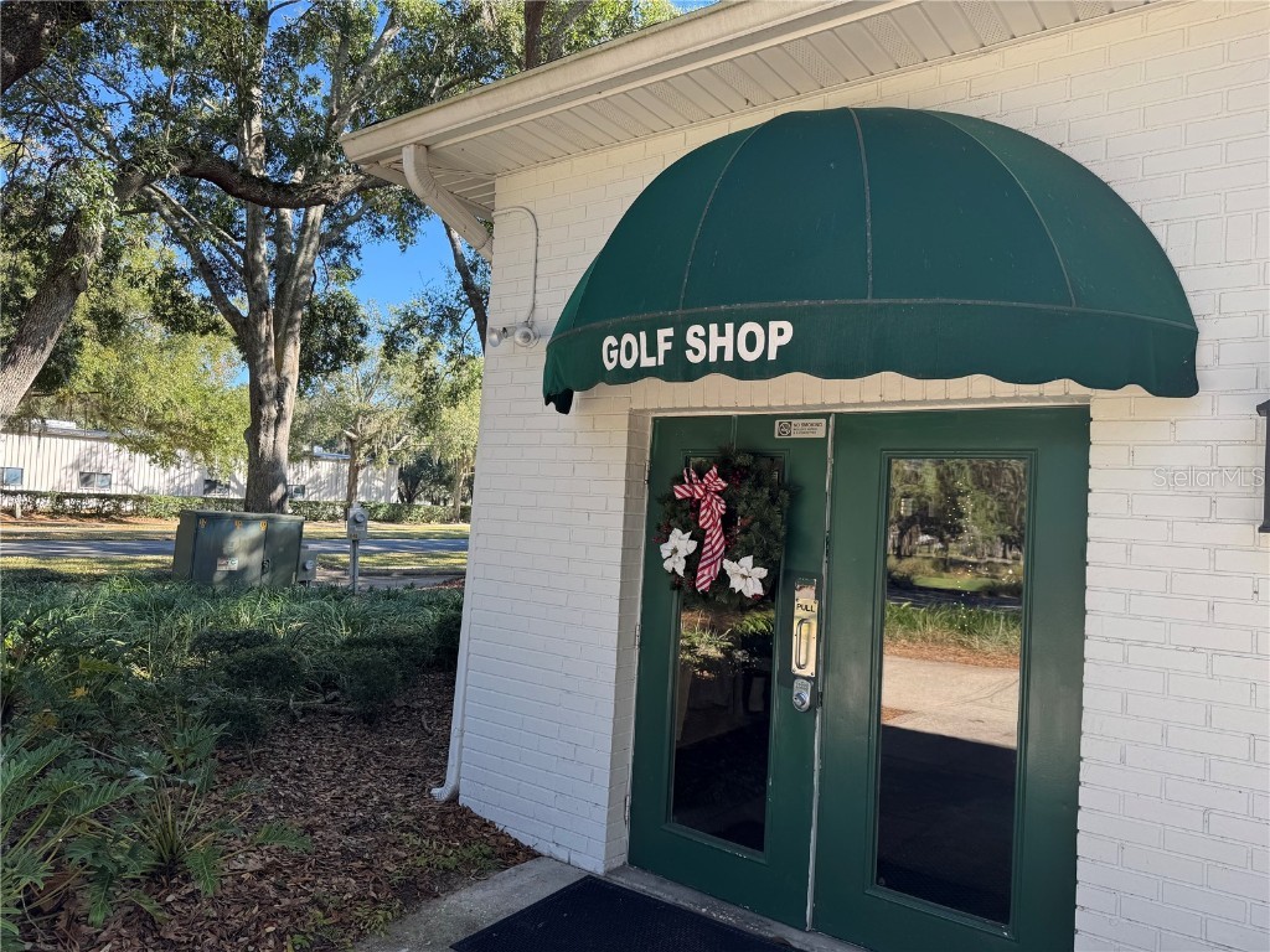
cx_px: 635
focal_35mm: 24
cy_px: 476
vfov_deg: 56.8
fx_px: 881
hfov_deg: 71.6
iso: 80
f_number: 1.78
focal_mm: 6.76
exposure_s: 1/527
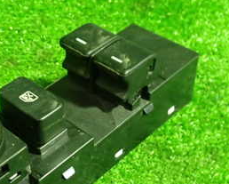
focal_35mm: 68
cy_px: 127
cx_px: 65
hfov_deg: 27.6
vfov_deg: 22.4
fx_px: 461
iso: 640
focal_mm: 5.4
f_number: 2.3
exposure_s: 1/30
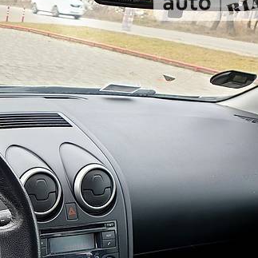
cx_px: -39
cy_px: 216
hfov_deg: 27.1
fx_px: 481
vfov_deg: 29.2
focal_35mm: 57
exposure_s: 1/54
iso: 50
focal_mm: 4.3
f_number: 2.4
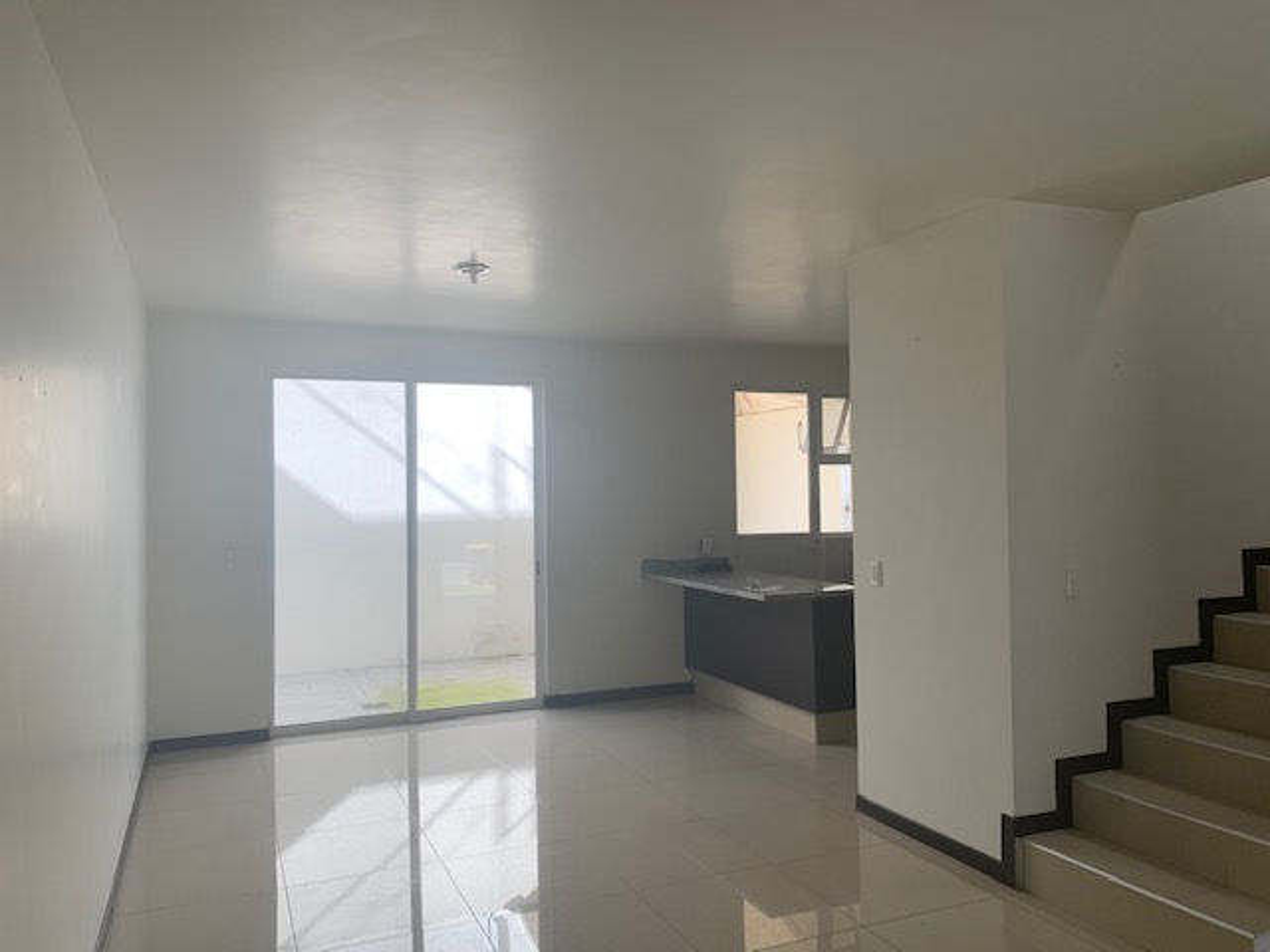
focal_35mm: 26
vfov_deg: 53.1
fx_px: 954
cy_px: 476
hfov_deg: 67.3
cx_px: 635
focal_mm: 4.25
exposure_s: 1/168
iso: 25
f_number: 1.8
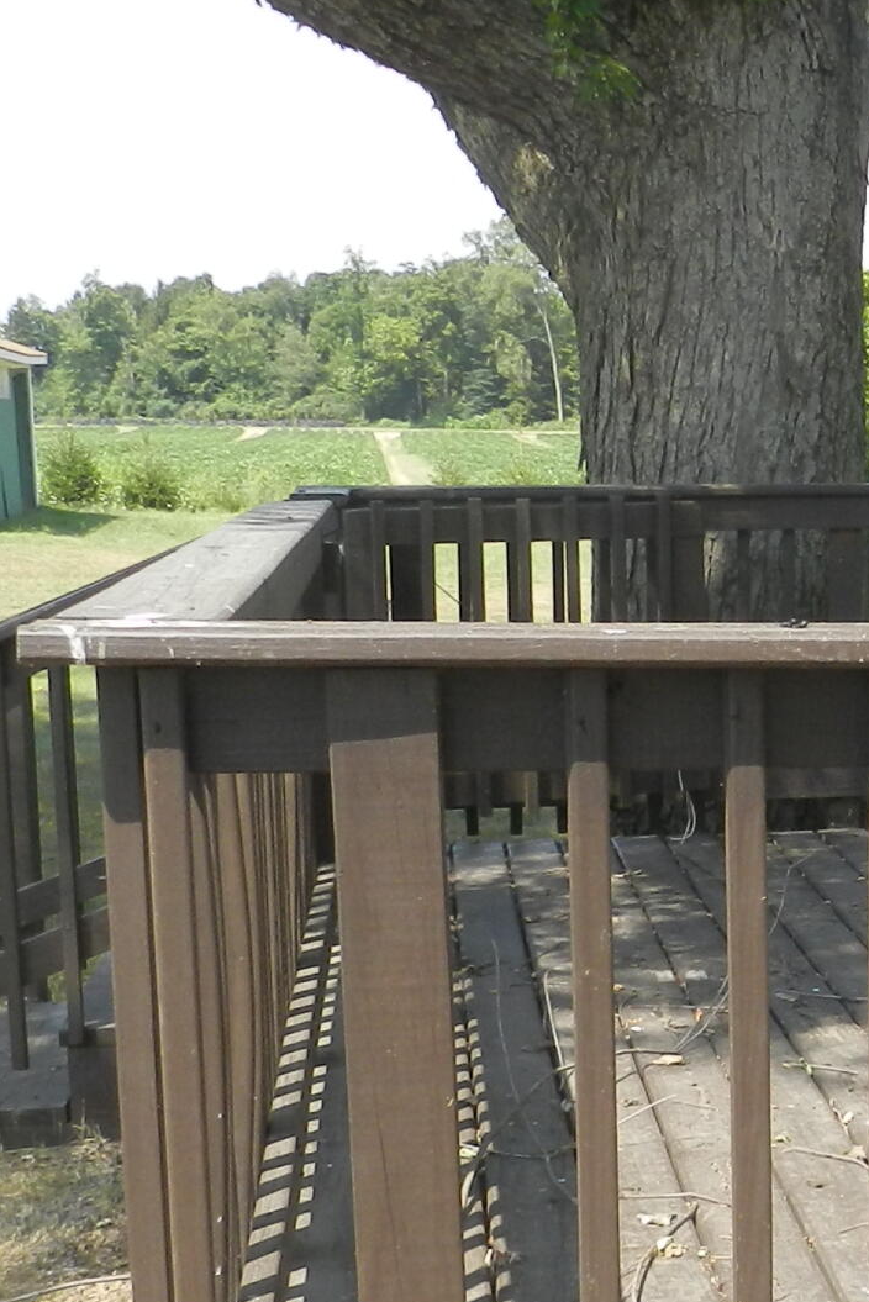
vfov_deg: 29.4
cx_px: 941
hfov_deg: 19.3
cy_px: 882
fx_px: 2460
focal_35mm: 68
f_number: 3.4
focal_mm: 4
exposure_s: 1/640
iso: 160
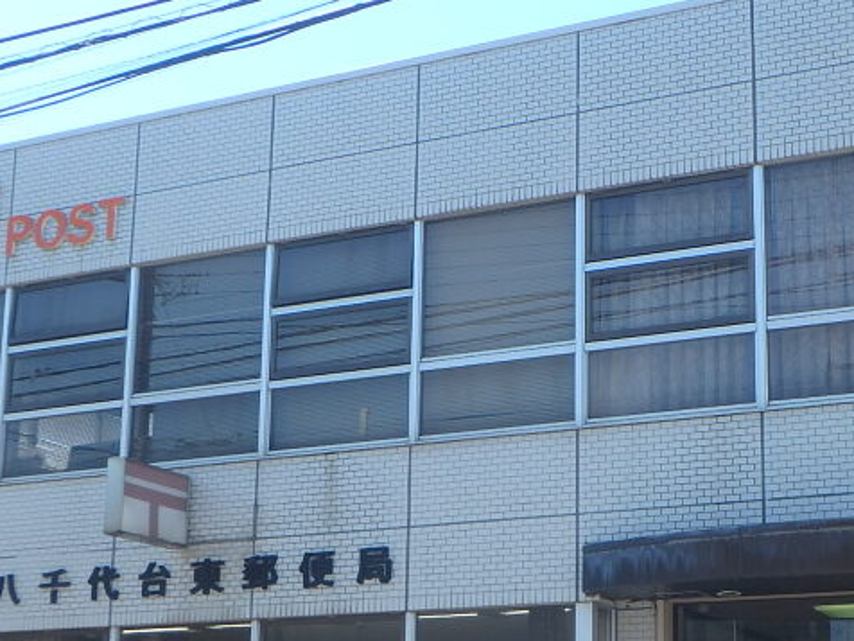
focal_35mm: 62
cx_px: 576
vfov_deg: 23.2
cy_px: 539
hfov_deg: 30.9
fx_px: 1530
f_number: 4.7
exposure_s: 1/400
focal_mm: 5.6
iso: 125
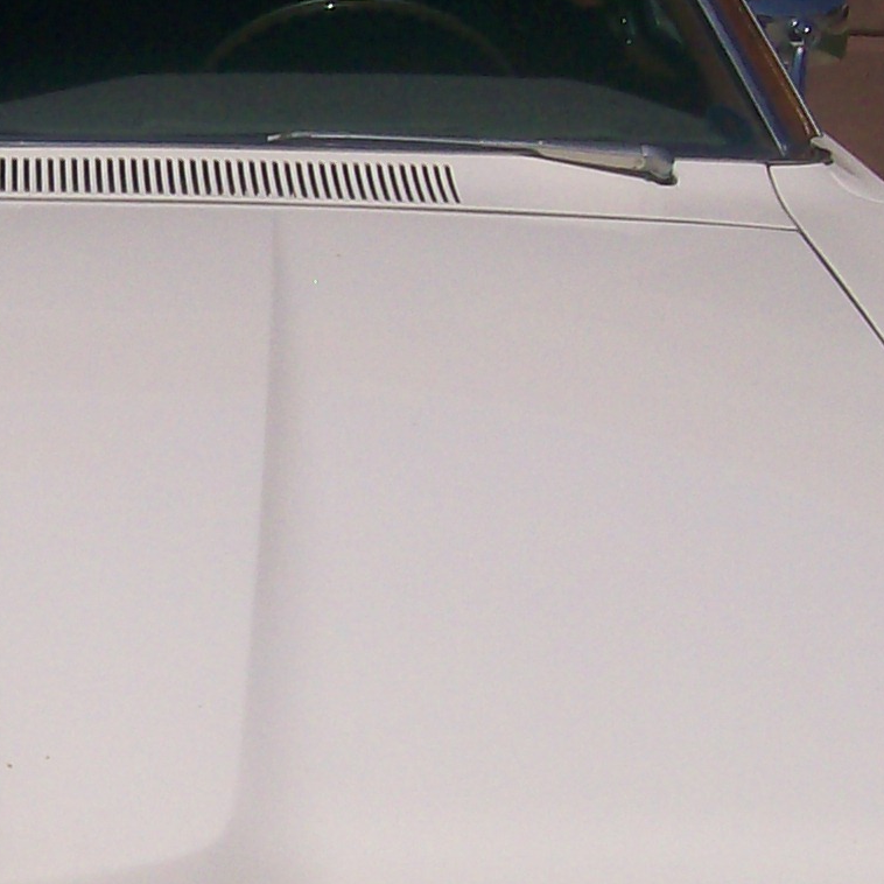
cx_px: 29
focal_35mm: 129
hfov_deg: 13.4
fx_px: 3727
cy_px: 550
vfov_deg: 13.5
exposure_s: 1/1401
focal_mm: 6
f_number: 4.8
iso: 80
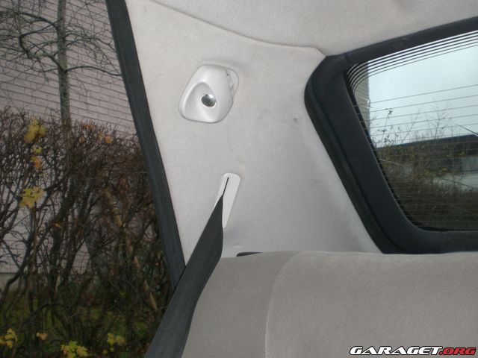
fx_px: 525
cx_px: 239
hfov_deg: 49.0
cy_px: 179
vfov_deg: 37.7
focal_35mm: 38
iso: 100
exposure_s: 1/60
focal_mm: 6.3
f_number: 3.1
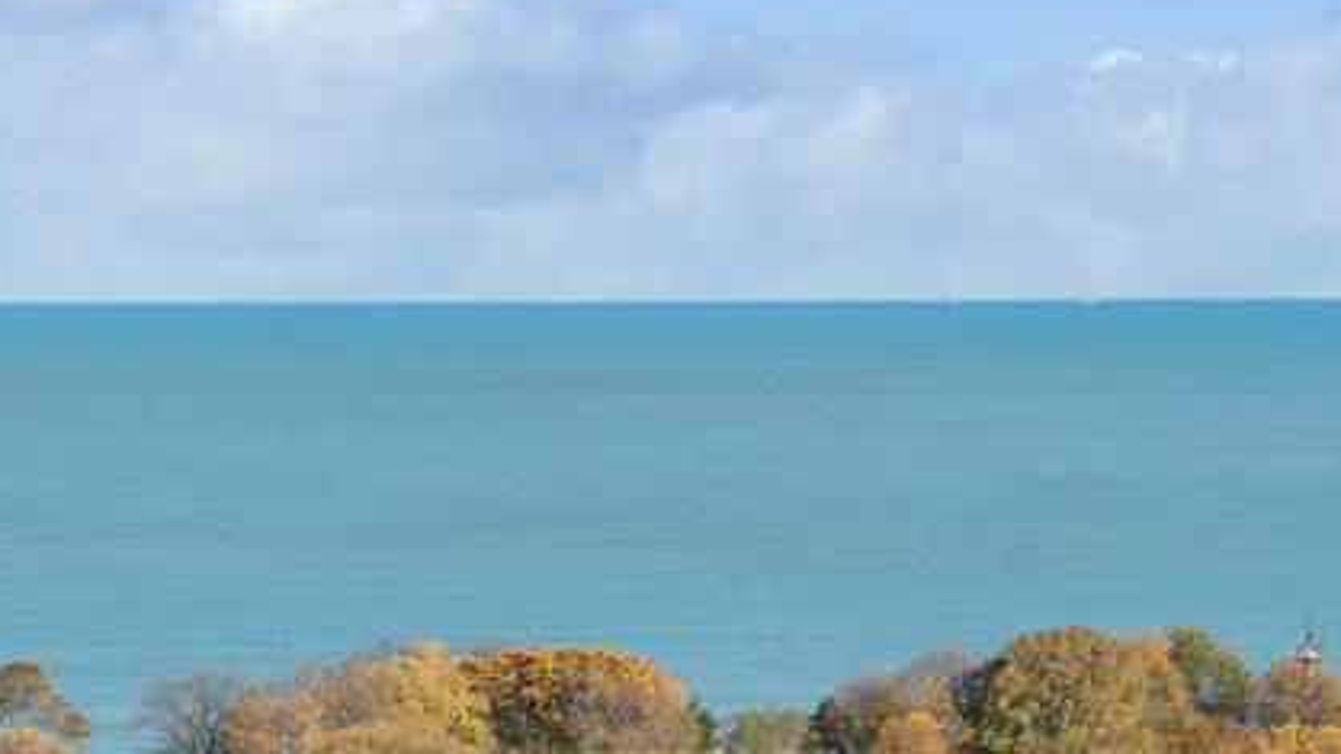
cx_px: 427
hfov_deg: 15.1
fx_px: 5049
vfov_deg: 8.4
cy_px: 1024
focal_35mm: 142
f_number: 8
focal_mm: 35
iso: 100
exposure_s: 1/400
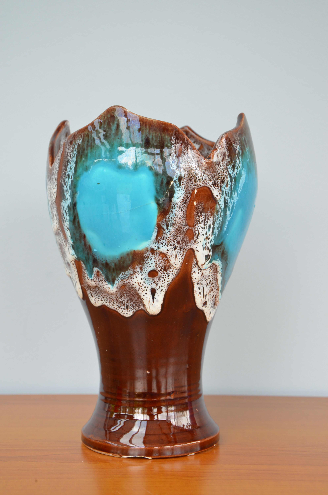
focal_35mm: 68
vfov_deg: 29.9
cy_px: 248
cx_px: 164
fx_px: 927
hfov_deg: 20.1
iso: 400
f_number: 7.1
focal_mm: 45
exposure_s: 1/60
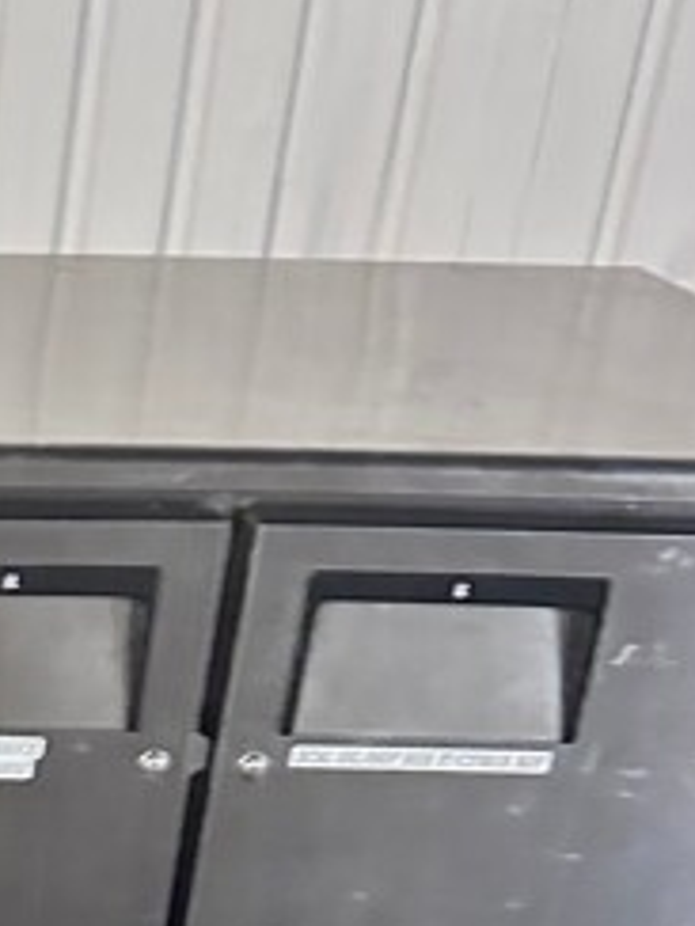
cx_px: -433
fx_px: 2142
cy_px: 913
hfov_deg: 16.3
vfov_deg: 23.5
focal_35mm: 80
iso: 640
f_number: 1.78
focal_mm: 6.86
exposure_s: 1/60
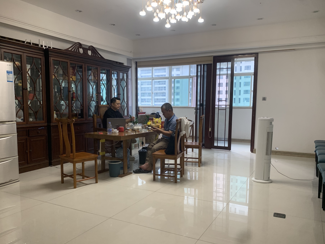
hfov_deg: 61.7
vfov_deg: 48.1
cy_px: 135
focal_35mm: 29
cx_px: 158
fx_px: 272
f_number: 1.8
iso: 100
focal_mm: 4.25
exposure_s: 1/70
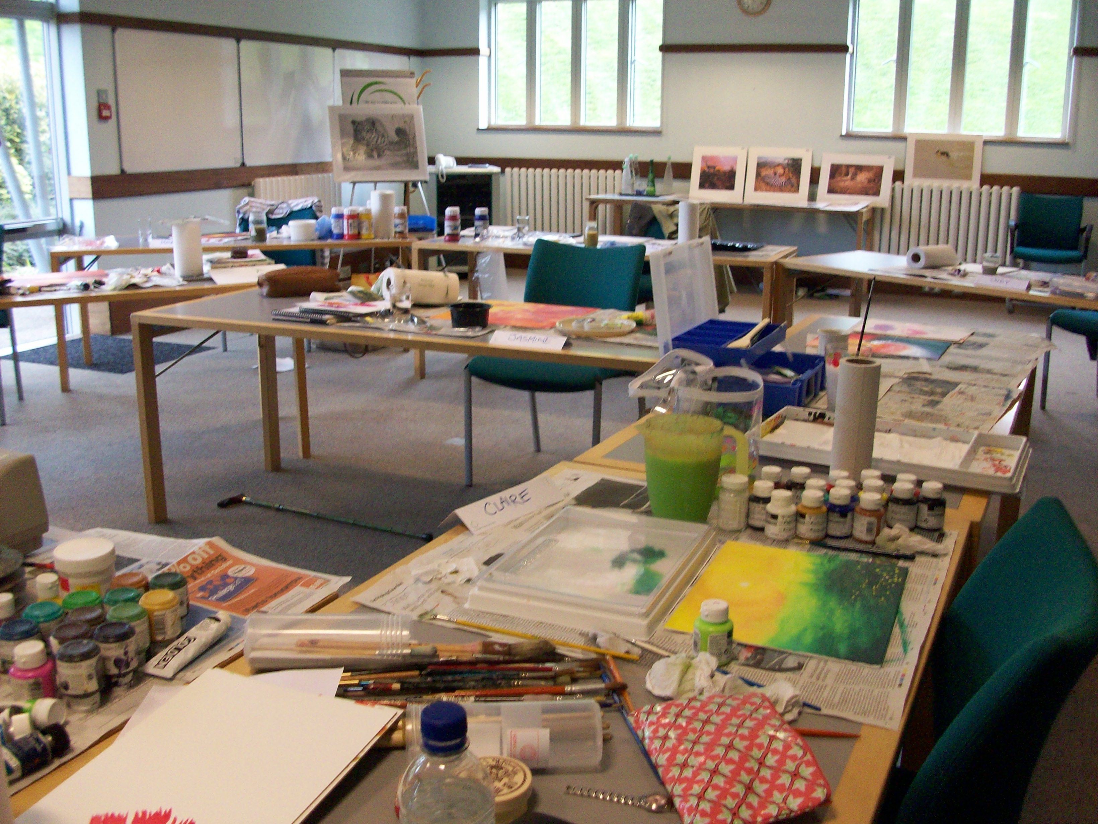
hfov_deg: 54.0
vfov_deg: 41.8
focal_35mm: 34
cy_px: 412
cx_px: 549
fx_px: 1078
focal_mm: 5.7
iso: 160
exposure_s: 1/54.3
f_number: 2.8
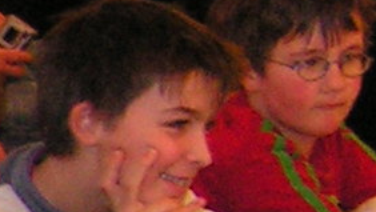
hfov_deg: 6.5
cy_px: 460
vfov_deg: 4.2
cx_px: -956
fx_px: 2843
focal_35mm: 285
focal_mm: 6
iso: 200
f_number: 3.2
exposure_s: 1/40
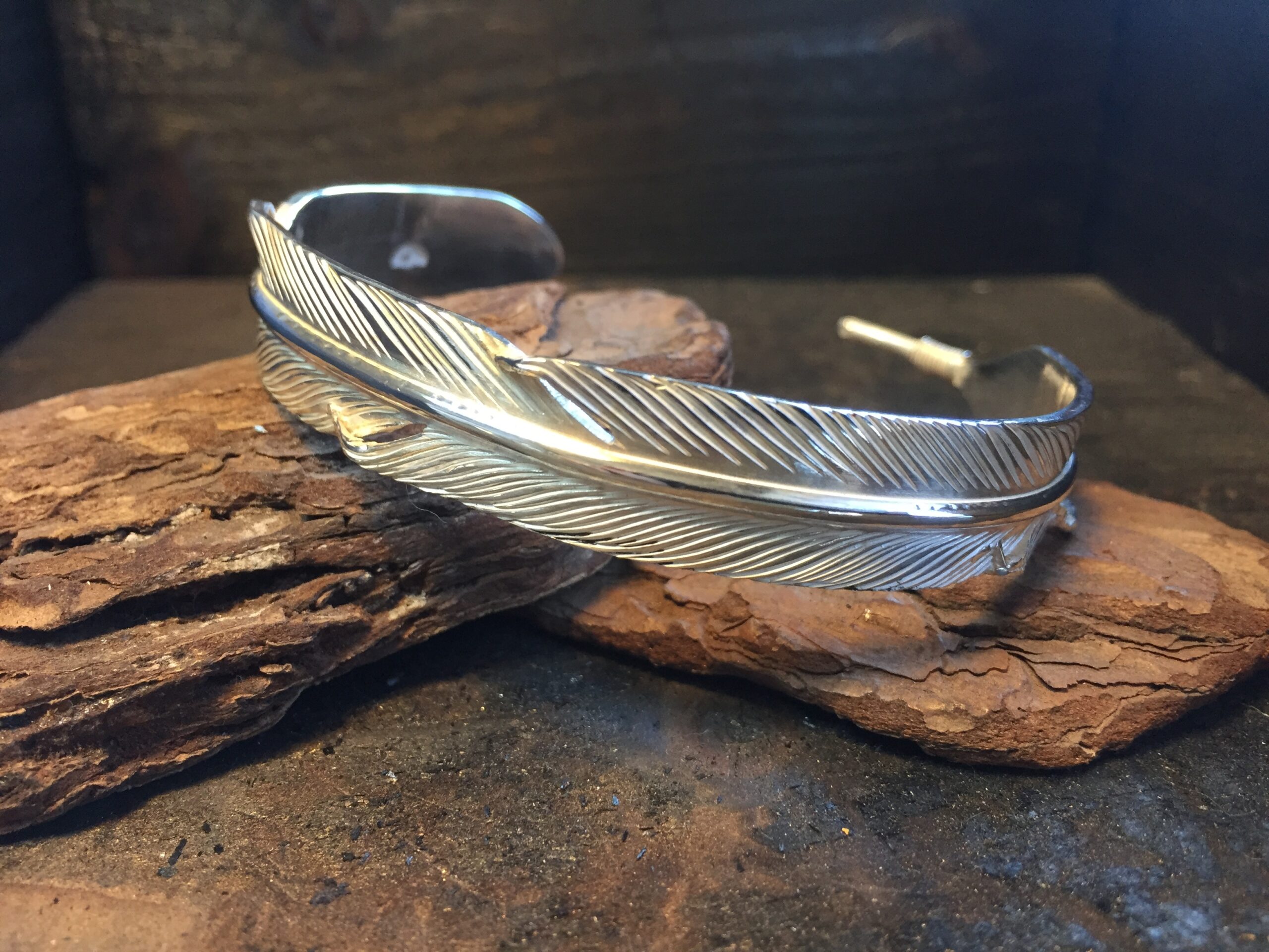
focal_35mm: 29
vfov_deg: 48.2
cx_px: 634
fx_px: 1063
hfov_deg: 61.7
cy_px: 476
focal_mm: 4.15
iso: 50
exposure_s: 1/30
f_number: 2.2
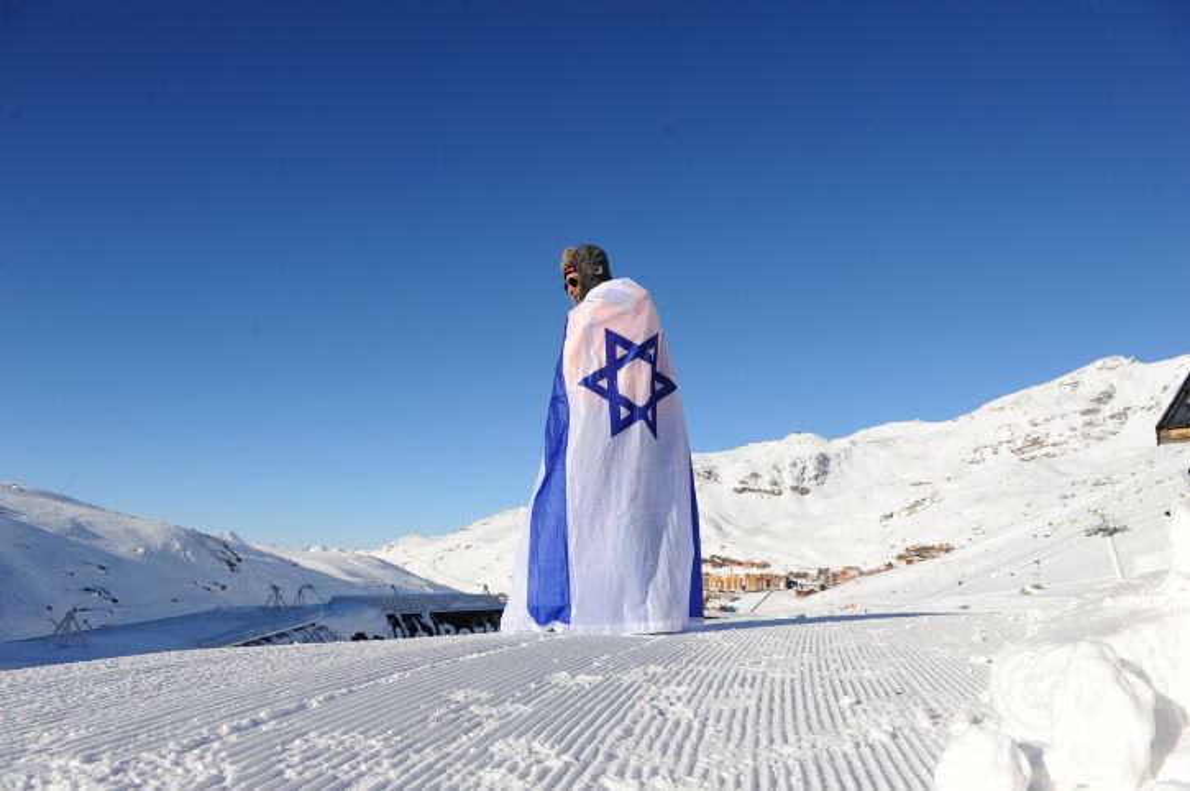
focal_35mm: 24
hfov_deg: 73.8
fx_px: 793
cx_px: 595
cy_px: 396
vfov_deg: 53.0
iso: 320
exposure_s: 1/1600
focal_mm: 24
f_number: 6.3
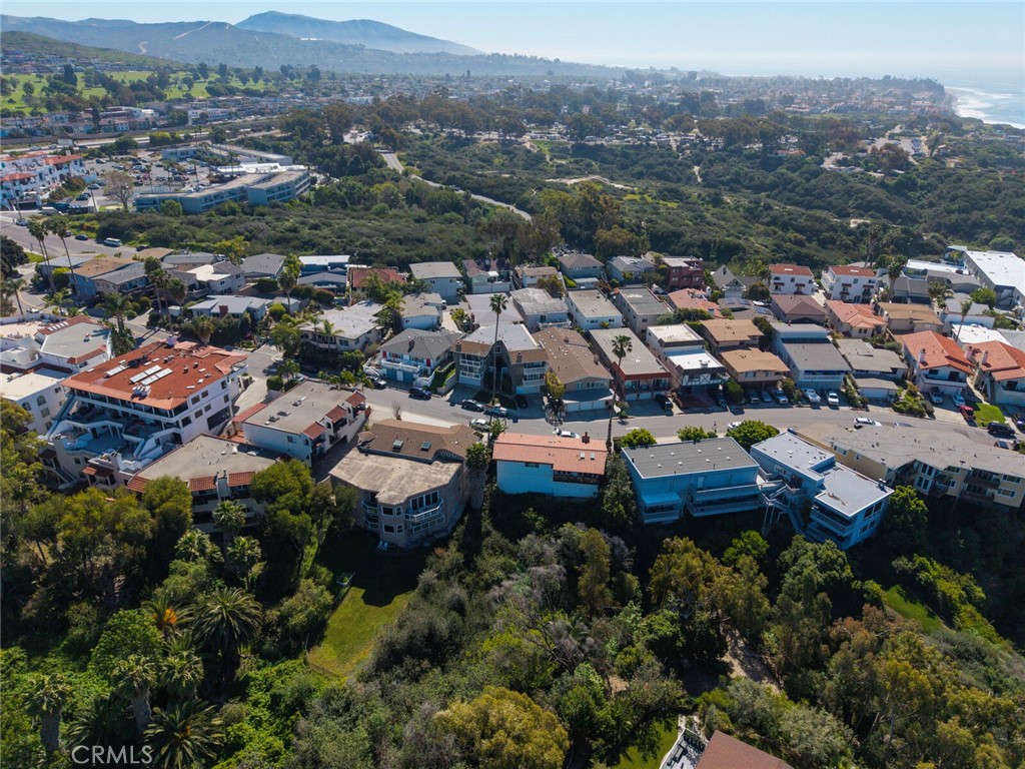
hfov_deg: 71.6
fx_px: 711
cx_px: 512
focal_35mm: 24
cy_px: 384
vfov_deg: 56.8
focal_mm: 8.67
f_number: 1.8
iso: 200
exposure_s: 1/3200
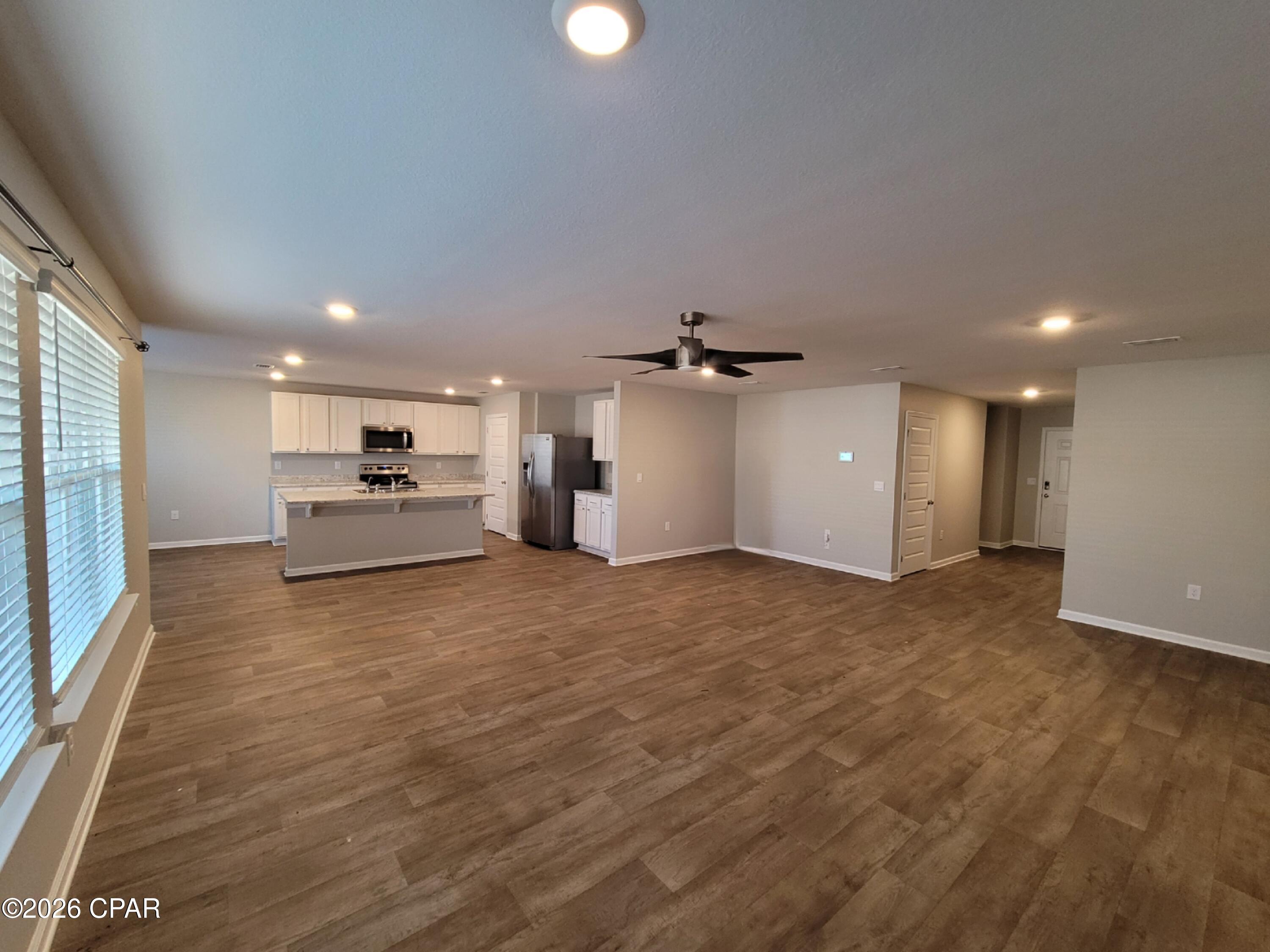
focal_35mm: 13
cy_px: 476
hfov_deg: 106.2
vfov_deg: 89.9
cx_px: 635
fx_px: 477
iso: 400
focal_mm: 2.2
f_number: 2.2
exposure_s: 1/60.2
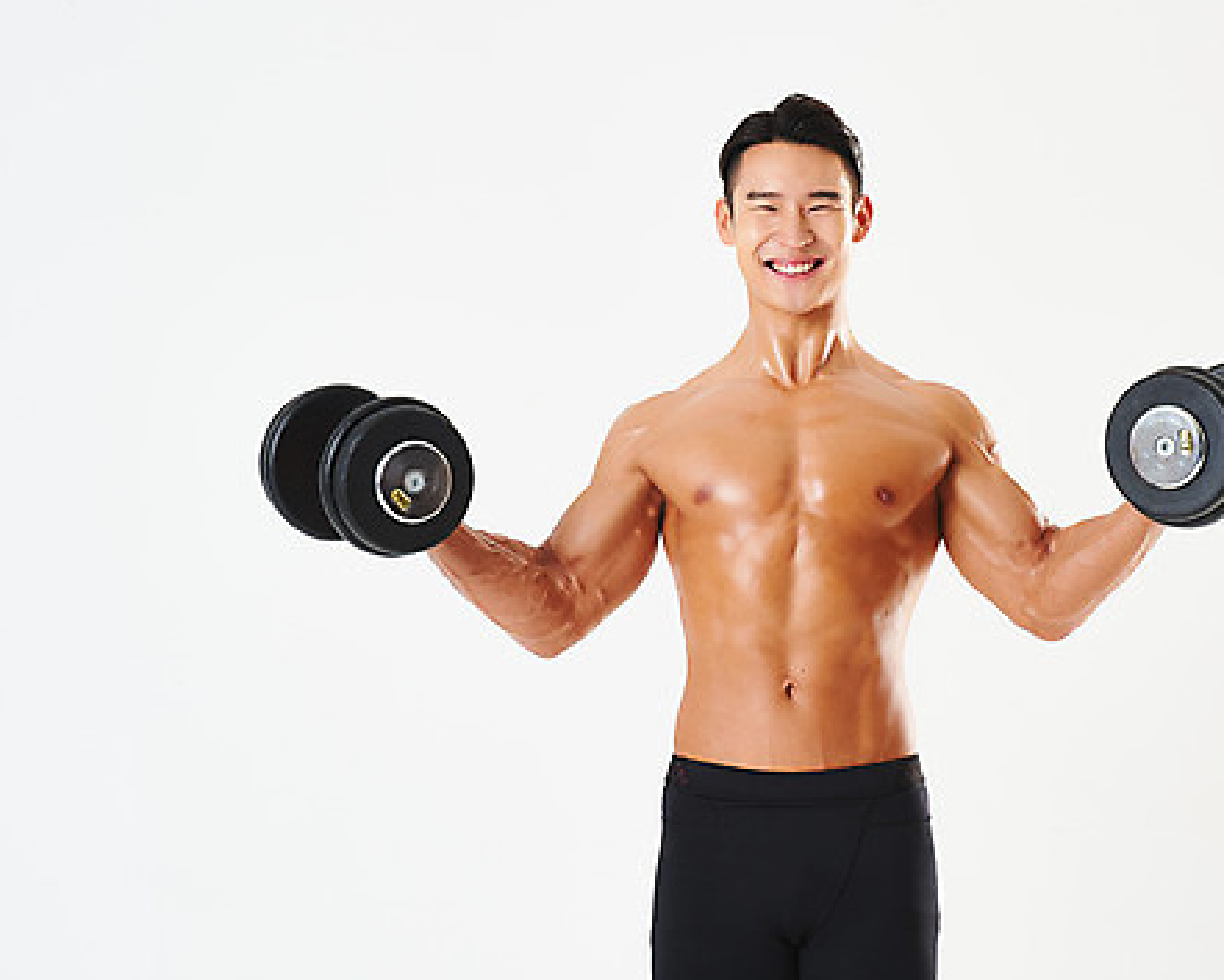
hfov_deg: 14.8
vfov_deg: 11.9
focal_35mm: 130
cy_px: 552
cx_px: 801
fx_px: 4710
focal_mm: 102
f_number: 11
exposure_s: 1/125
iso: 100
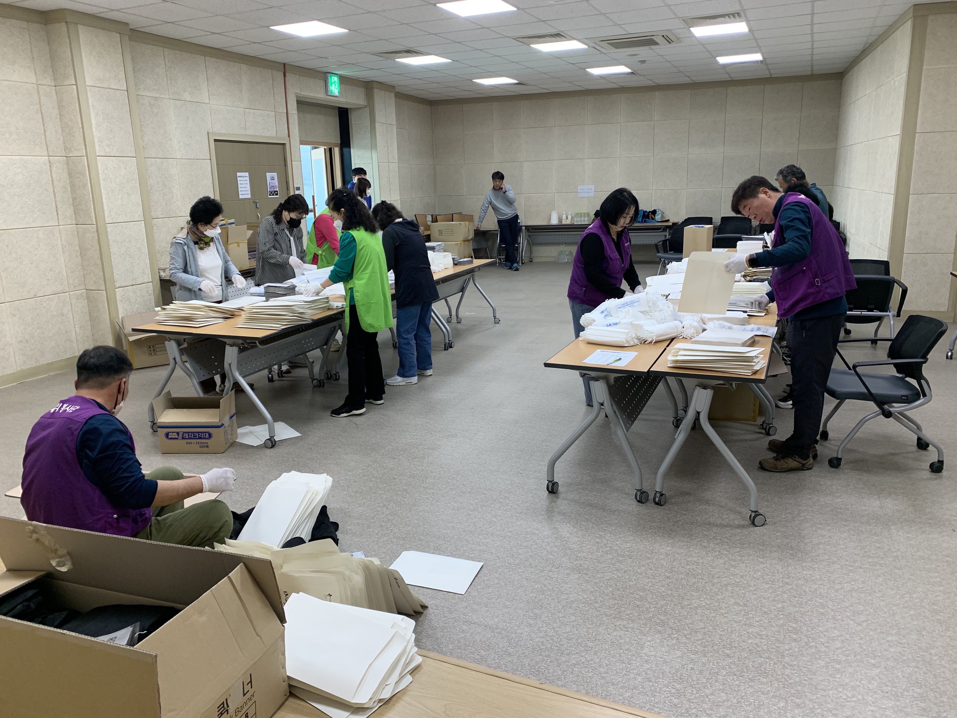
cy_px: 359
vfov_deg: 53.1
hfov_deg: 67.3
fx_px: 719
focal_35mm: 26
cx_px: 478
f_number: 1.8
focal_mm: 4.25
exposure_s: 1/120
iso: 80
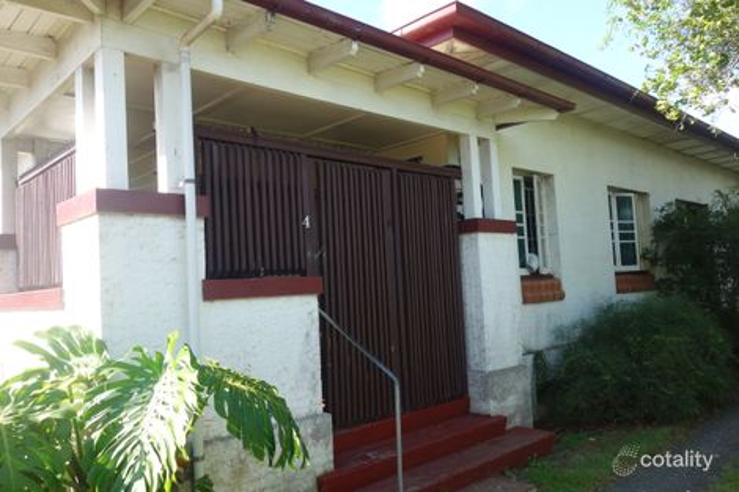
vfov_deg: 46.4
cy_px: 246
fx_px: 575
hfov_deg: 65.5
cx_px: 370
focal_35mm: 28
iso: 125
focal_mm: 10.4
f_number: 5.6
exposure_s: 1/100
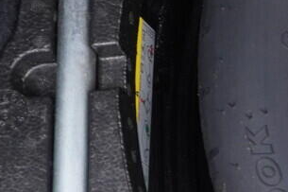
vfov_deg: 8.1
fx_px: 1359
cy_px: 110
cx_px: 672
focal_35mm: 170
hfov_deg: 10.5
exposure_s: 1/40
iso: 640
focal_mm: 24
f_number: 2.8
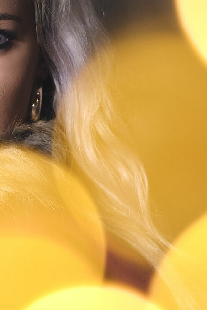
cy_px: 149
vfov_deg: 8.5
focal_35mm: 241
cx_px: -53
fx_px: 2078
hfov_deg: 5.7
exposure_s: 1/250
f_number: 2
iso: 800
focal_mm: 50
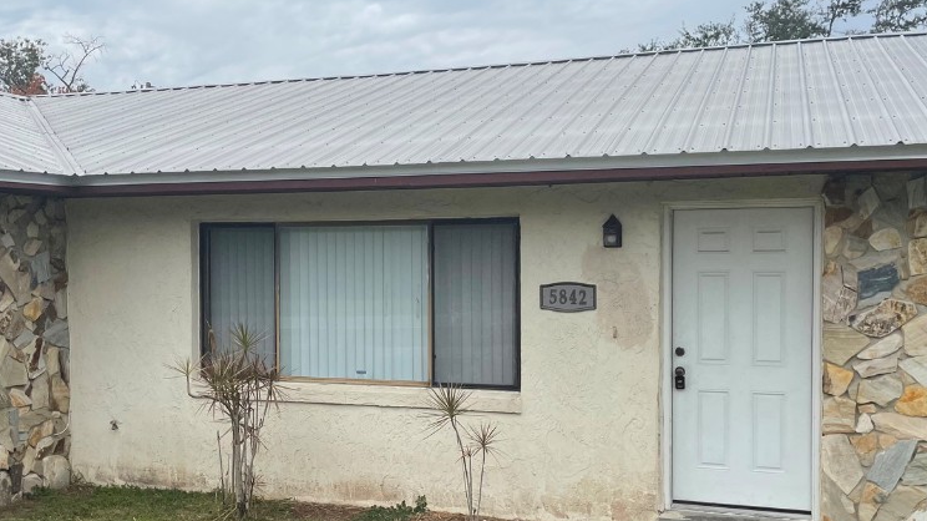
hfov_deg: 51.6
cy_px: 293
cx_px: 451
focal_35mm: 39
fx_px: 958
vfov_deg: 30.4
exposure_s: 1/3509
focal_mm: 4.2
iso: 32
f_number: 1.6
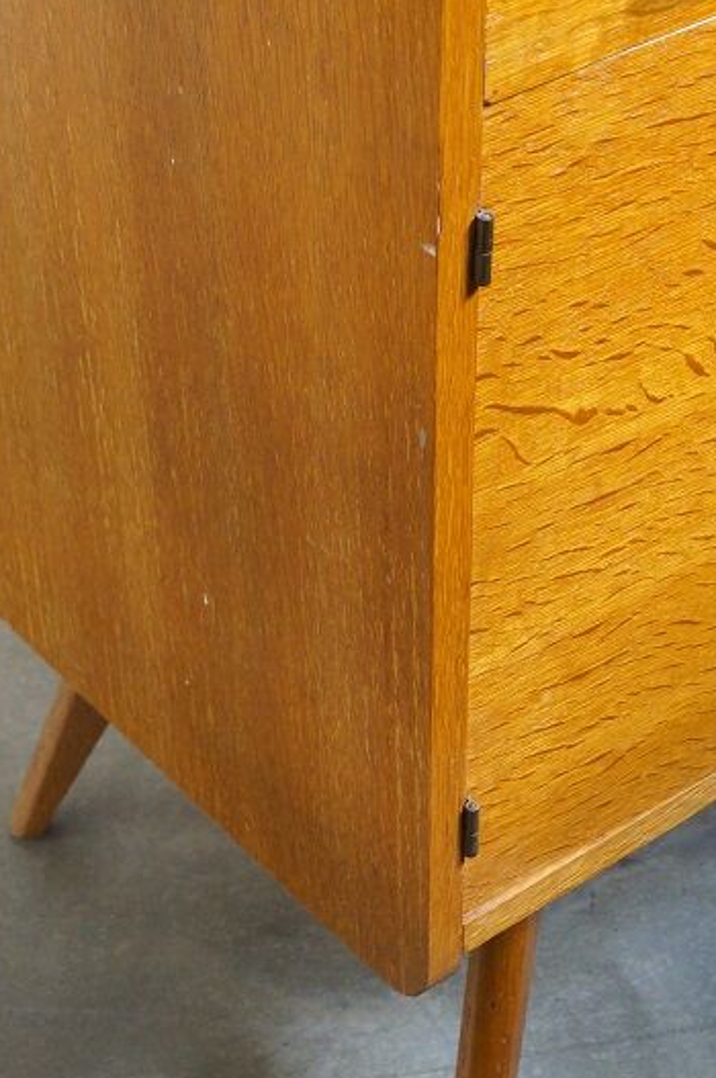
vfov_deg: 24.1
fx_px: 2512
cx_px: 353
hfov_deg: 16.2
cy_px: 347
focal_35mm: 84
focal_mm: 30
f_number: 5.6
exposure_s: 1/60
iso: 1250
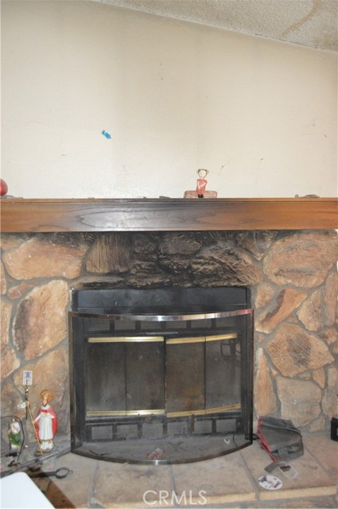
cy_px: 254
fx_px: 381
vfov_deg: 67.4
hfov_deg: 47.8
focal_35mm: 27
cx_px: 169
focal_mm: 18
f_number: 3.5
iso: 3200
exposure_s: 1/60
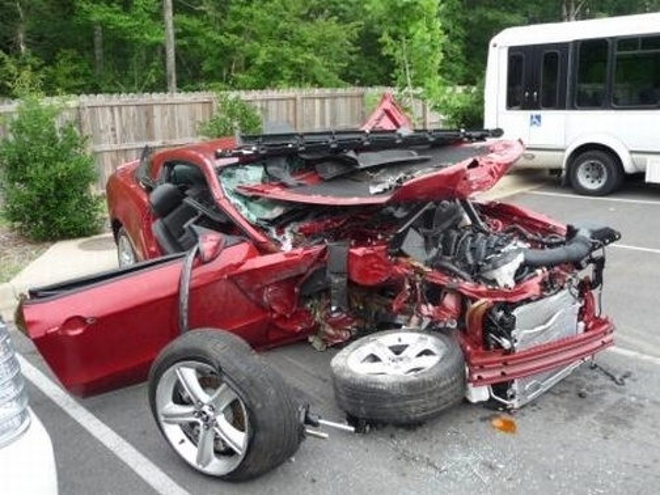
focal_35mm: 32
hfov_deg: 56.8
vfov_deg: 44.2
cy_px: 248
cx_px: 330
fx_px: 610
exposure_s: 1/100
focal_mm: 5.3
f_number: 3.5
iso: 100
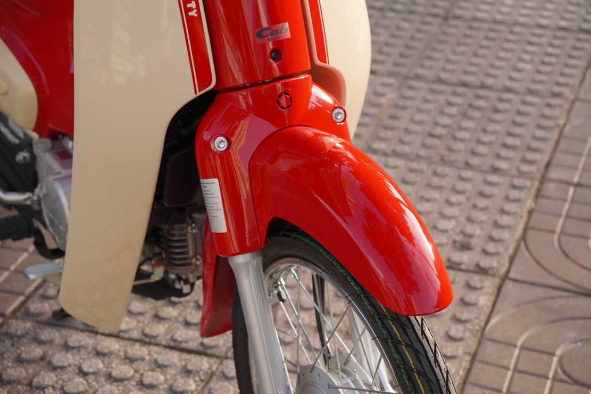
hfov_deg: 25.1
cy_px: 194
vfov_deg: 16.9
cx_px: 307
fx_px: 1330
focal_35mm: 81
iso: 500
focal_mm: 50
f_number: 4
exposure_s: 1/1000
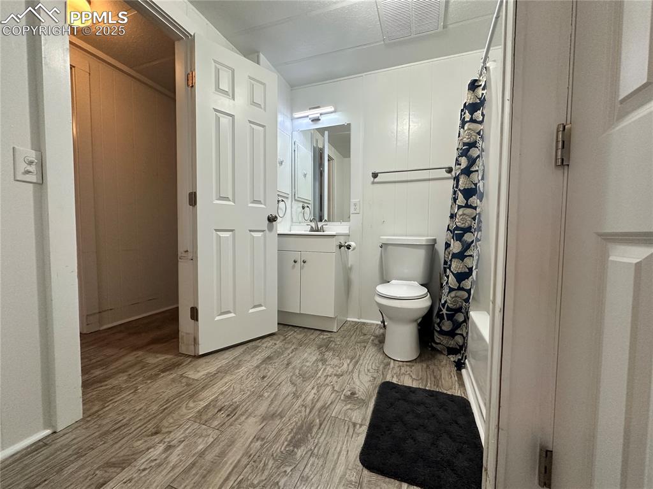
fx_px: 264
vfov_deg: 85.6
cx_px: 326
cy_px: 244
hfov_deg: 102.1
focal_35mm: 14
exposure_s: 1/120
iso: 320
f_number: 2.2
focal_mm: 2.22
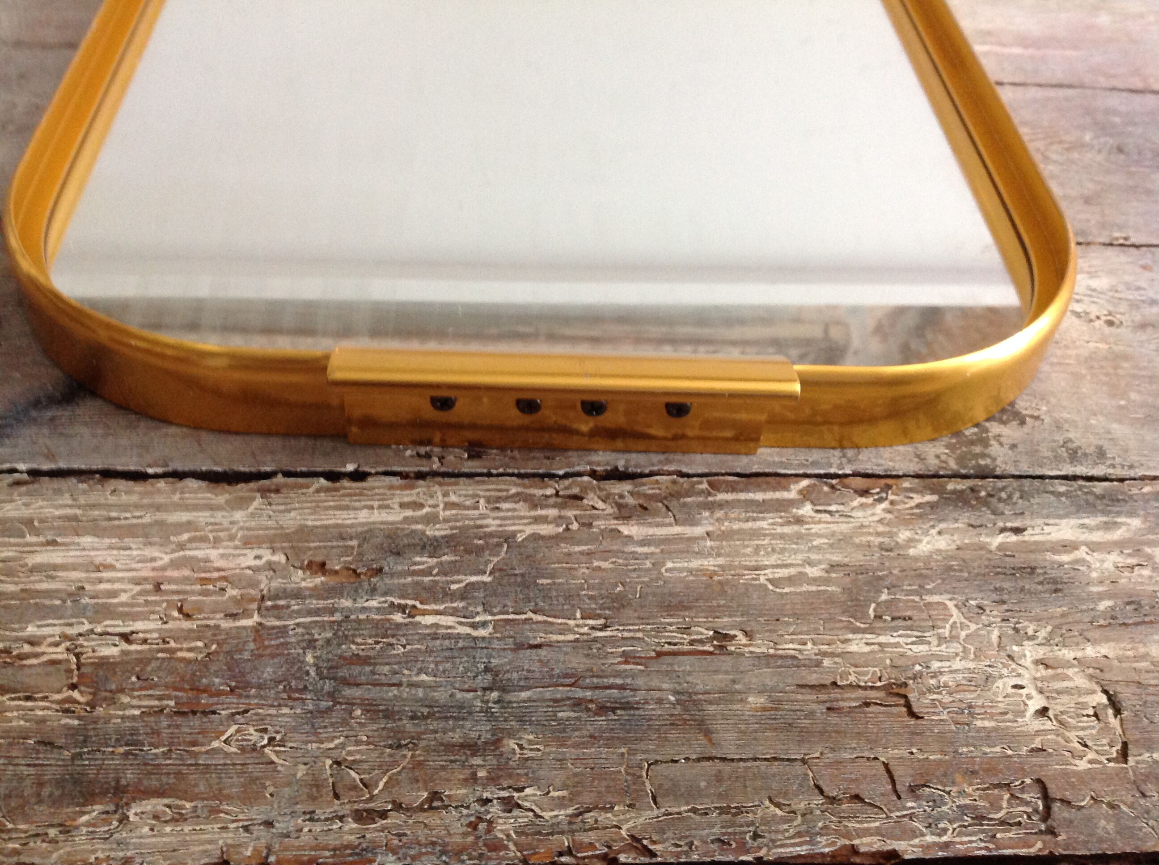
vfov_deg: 40.6
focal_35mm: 35
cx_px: 580
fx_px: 1170
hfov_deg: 52.7
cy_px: 432
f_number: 2.4
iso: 250
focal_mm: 4.28
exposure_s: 1/15
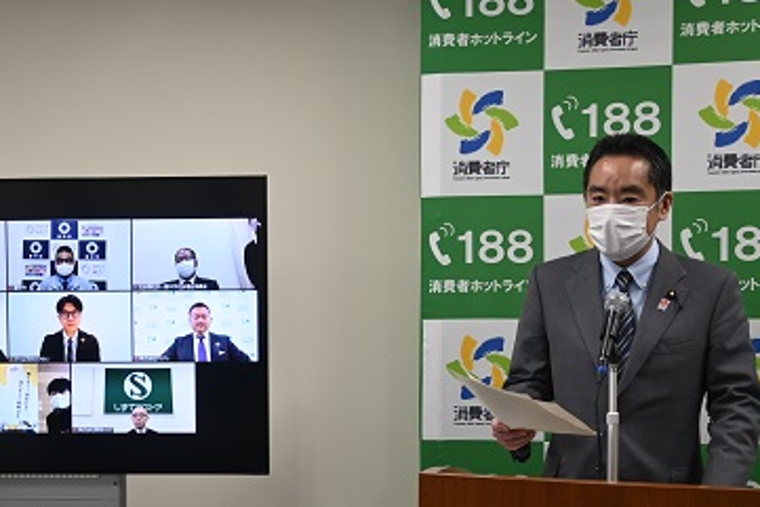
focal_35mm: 58
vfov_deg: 23.3
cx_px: 286
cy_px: 320
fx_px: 1227
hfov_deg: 34.2
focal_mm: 26.5
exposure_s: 1/125
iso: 500
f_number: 4.5
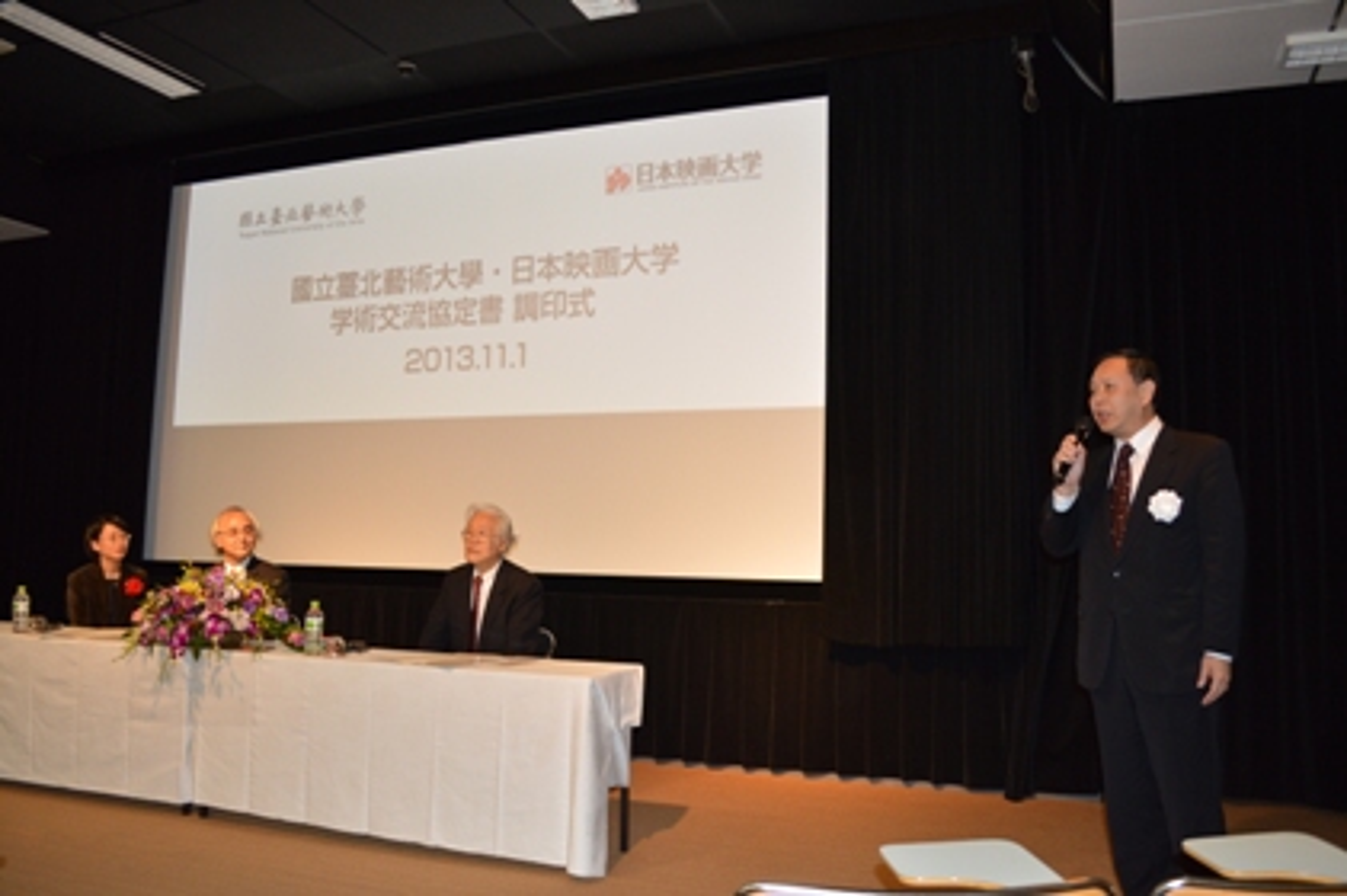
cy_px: 448
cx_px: 674
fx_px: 1122
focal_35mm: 30
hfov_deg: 62.0
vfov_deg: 43.5
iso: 640
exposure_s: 1/60
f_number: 3.8
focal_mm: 20
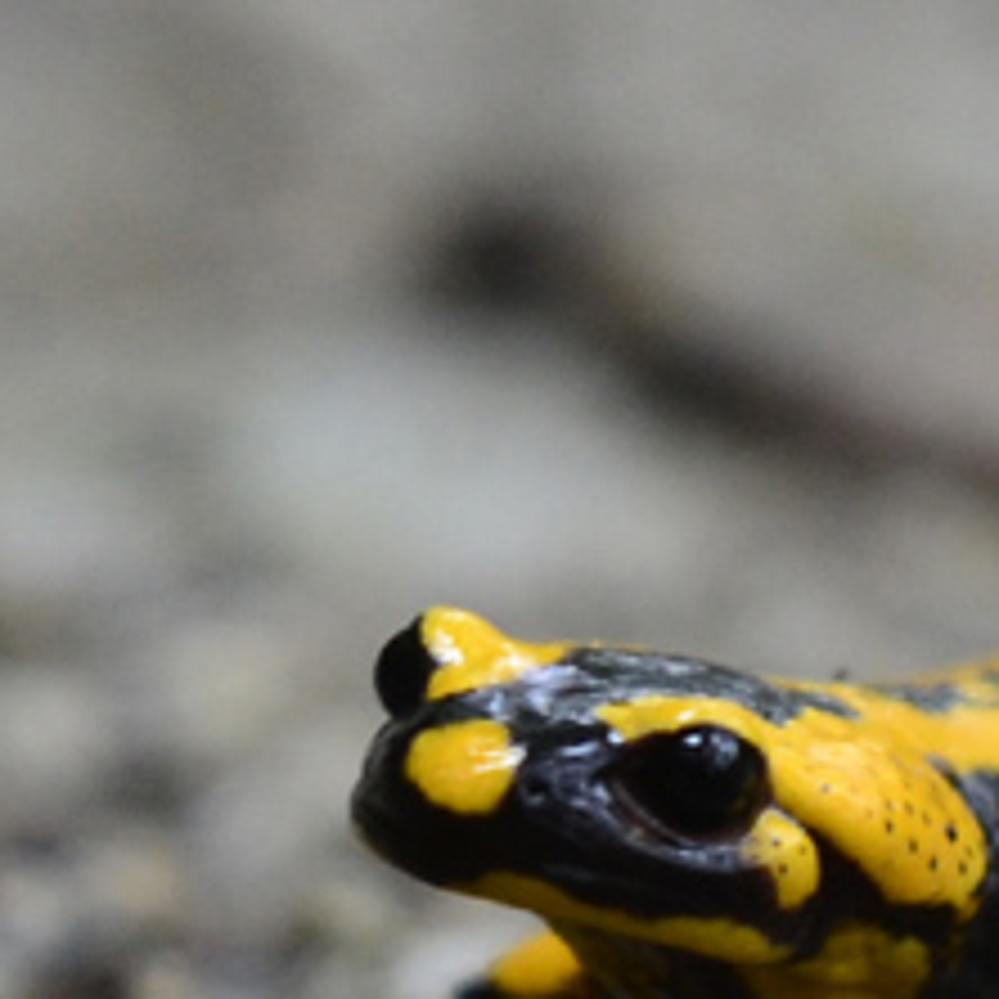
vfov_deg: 1.9
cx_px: 788
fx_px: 29908
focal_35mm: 916
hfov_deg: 1.9
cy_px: 716
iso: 400
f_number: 2.8
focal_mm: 200
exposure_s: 1/125
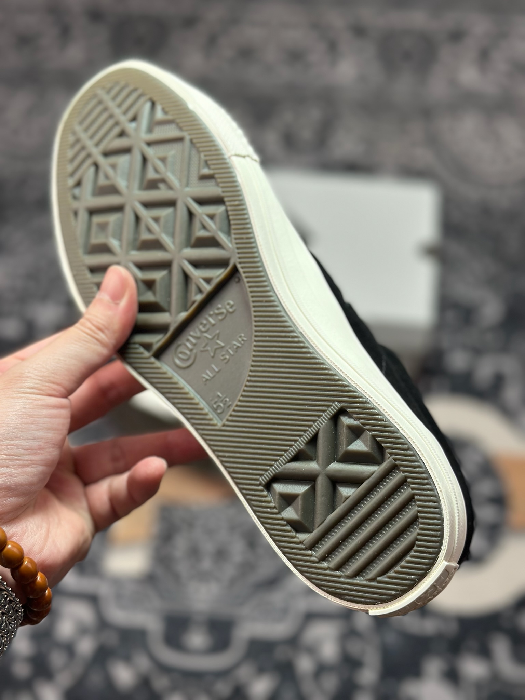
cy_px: 350
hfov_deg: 30.3
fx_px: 971
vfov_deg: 39.7
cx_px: 262
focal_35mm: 48
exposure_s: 1/604
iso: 80
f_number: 1.78
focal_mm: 6.86
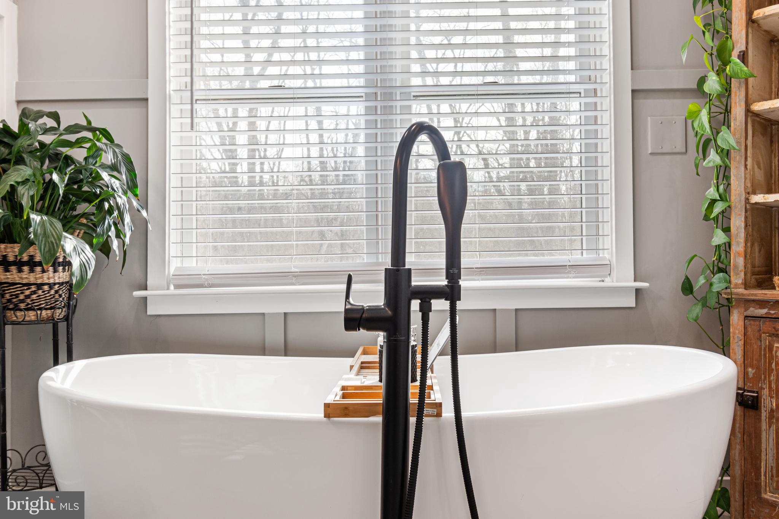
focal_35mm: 30
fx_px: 649
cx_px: 390
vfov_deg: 43.6
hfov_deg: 61.9
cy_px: 260
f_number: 9
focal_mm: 20
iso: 500
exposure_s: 1/15
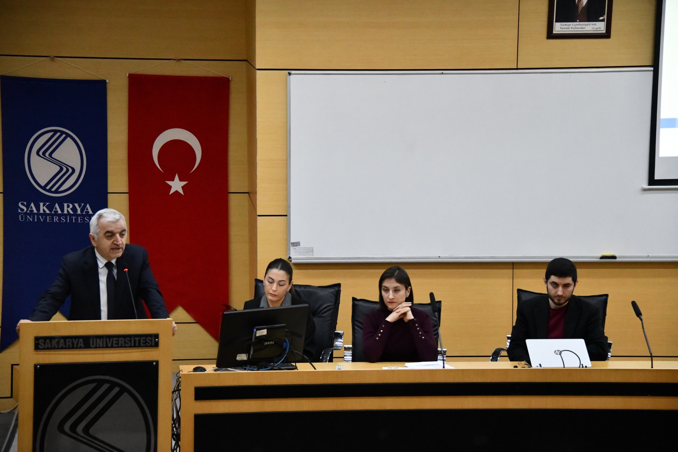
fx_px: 1977
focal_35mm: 105
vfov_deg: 13.0
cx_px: 339
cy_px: 226
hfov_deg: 19.5
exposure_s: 1/125
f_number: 5.6
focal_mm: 105
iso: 10000
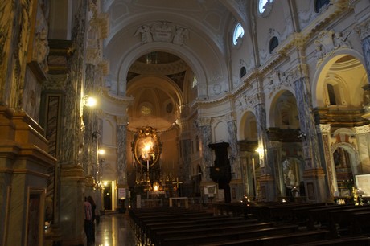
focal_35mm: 27
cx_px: 185
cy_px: 123
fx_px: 277
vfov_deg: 47.9
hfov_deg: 67.4
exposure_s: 1/15
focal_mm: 18
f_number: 3.5
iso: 1600
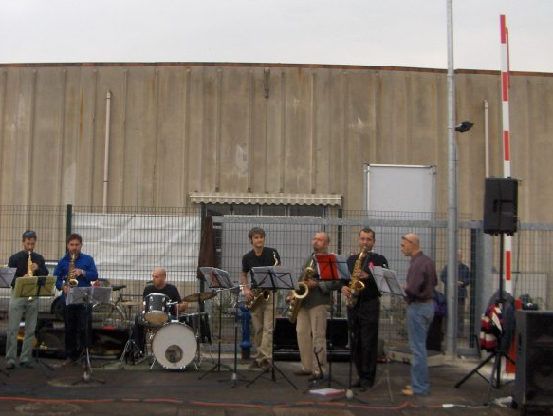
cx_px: 216
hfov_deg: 39.4
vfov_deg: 30.3
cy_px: 224
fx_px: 767
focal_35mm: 48
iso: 100
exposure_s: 1/415
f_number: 2.6
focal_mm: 5.8
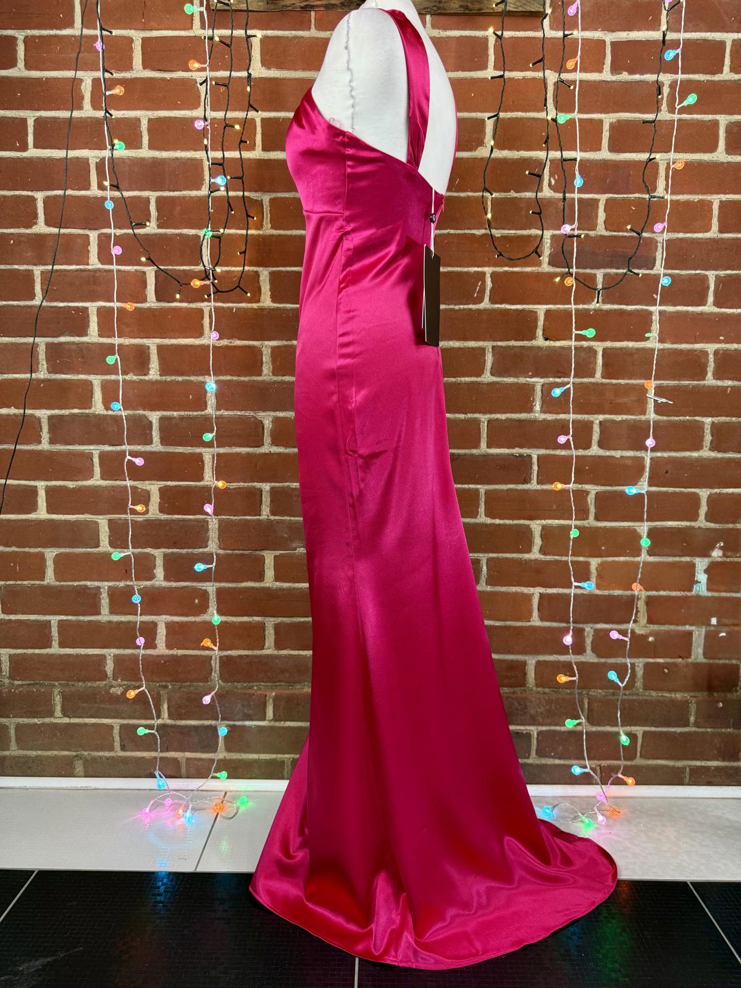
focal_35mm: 24
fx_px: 685
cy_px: 494
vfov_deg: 71.6
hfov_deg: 56.8
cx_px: 370
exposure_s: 1/50
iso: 100
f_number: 1.78
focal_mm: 6.76
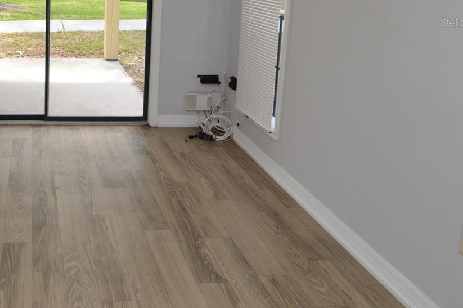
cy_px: 22
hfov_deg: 48.4
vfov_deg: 35.2
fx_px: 450
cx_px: 41
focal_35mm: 35
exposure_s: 1/125
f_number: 5.6
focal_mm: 12
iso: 400
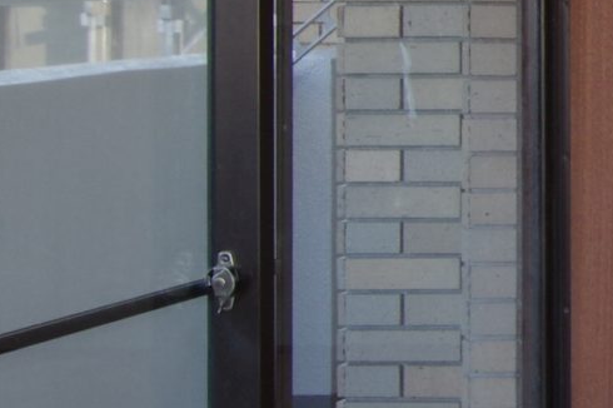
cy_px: -128
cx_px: 1212
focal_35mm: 115
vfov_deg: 11.6
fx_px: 1957
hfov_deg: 14.8
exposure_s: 1/6
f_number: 10
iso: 400
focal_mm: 15
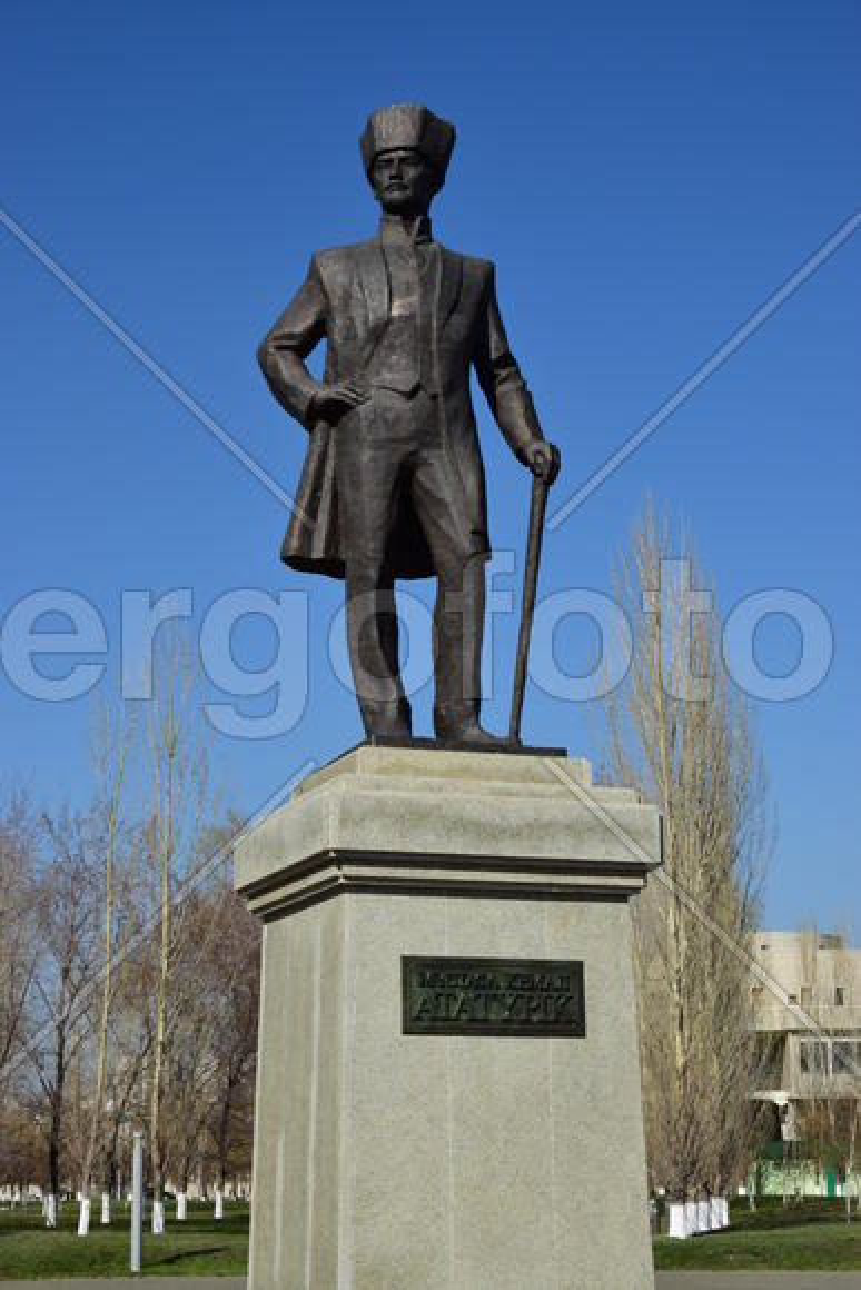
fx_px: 2259
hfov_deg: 21.6
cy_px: 645
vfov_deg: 31.9
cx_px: 430
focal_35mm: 63
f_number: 10
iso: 100
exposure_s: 1/250
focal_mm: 42
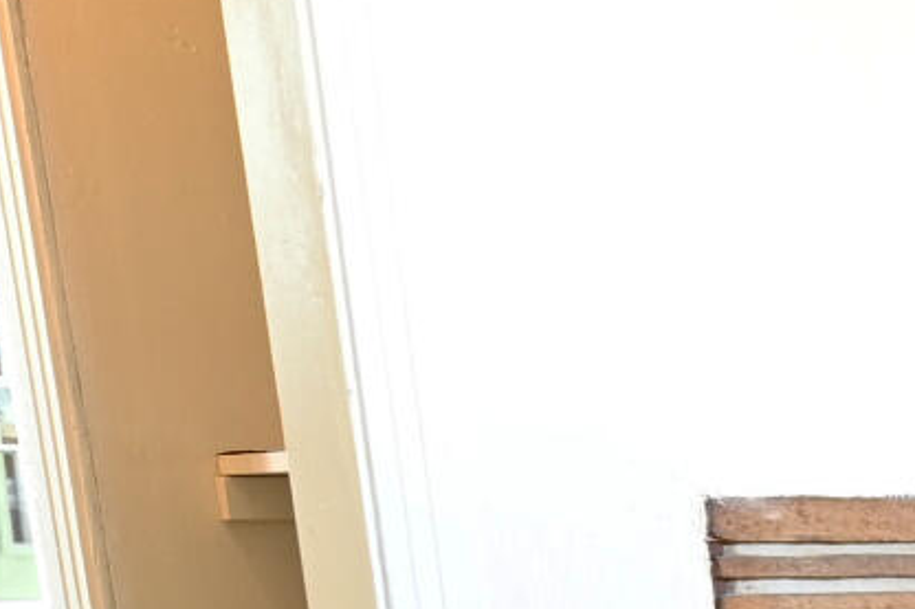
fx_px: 2566
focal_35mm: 101
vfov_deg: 12.1
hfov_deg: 16.0
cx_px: 1806
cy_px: 1200
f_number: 3.2
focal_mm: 14
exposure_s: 1/30
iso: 450
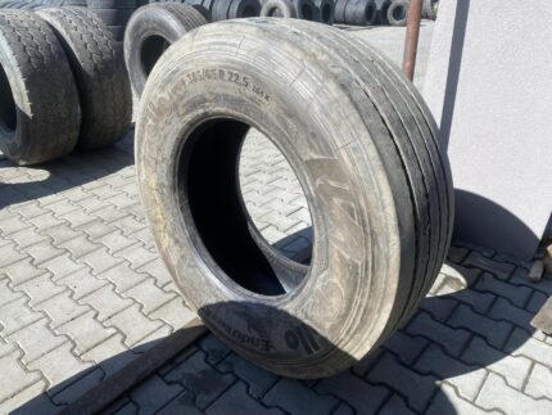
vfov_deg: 53.1
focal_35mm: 26
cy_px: 208
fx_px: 415
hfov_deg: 67.3
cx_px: 276
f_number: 1.8
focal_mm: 4.25
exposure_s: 1/1484
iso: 32
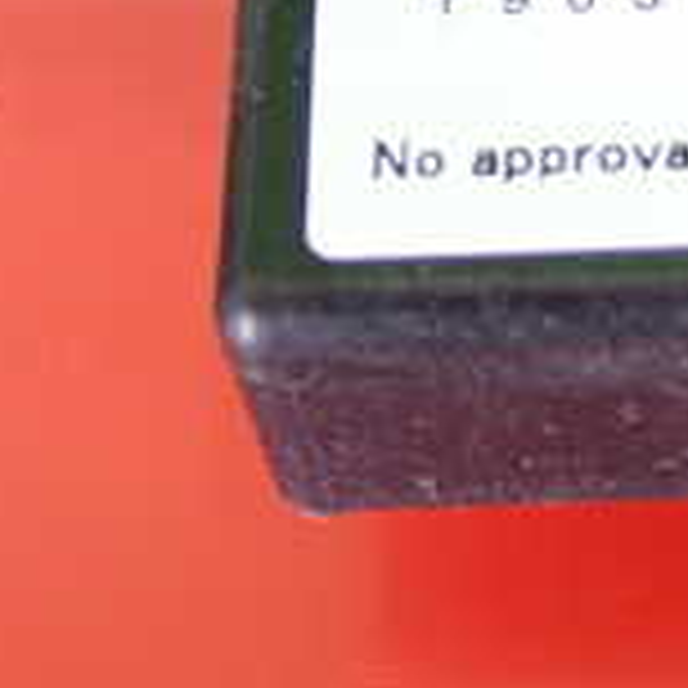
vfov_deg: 11.3
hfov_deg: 10.9
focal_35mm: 153
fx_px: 3440
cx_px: 1102
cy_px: 701
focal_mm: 7.84
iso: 400
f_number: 2.9
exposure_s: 1/40
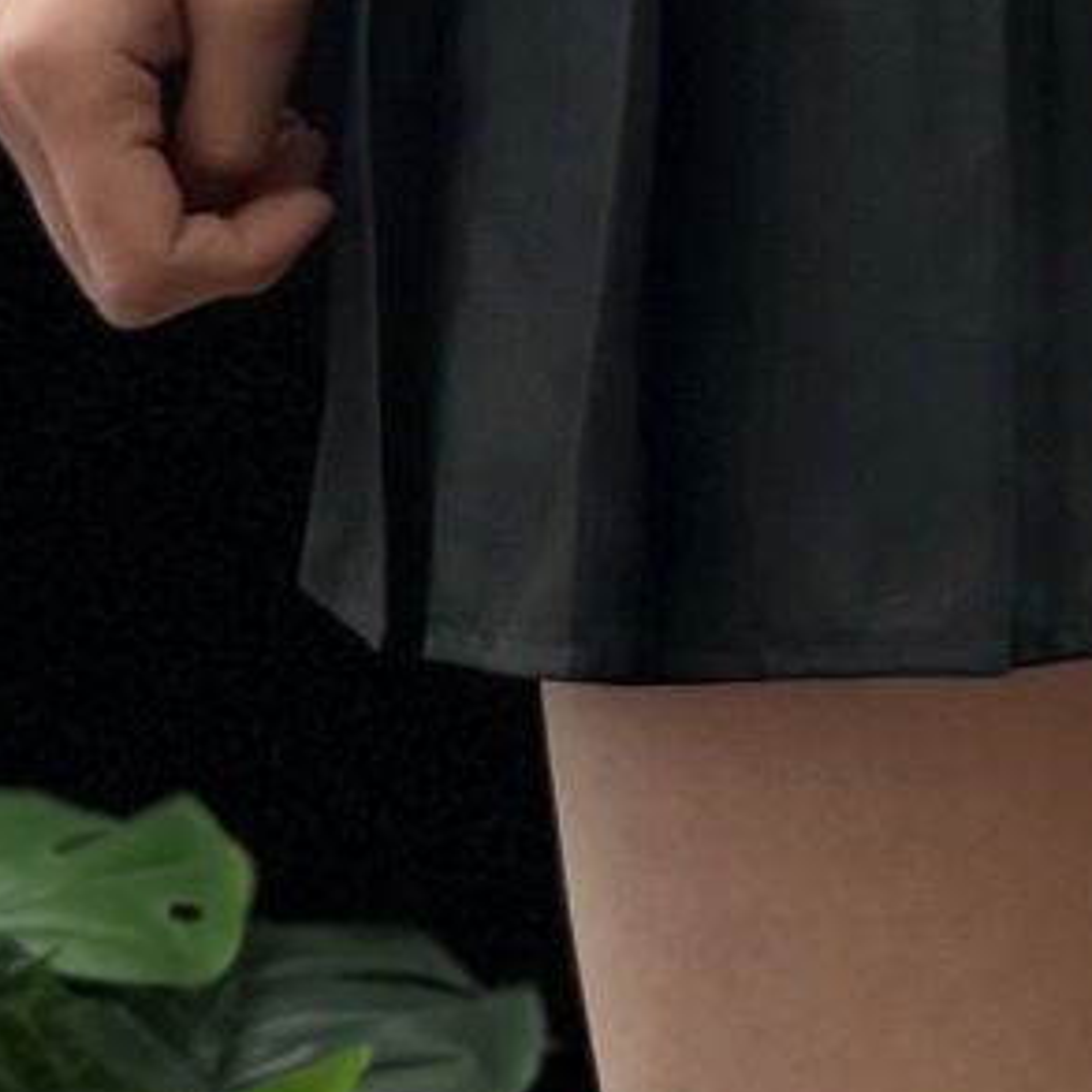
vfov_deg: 9.3
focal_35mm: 188
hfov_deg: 9.2
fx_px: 6710
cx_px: 1282
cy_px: 224
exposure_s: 1/65
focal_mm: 5.7
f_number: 1.5
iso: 125
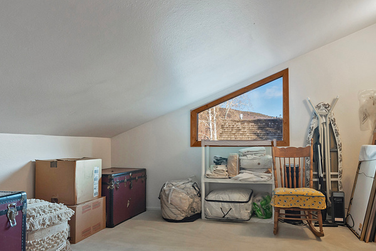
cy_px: 138
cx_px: 182
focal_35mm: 29
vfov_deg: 44.9
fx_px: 303
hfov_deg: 63.6
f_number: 7.1
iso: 500
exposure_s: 1/20
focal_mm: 17
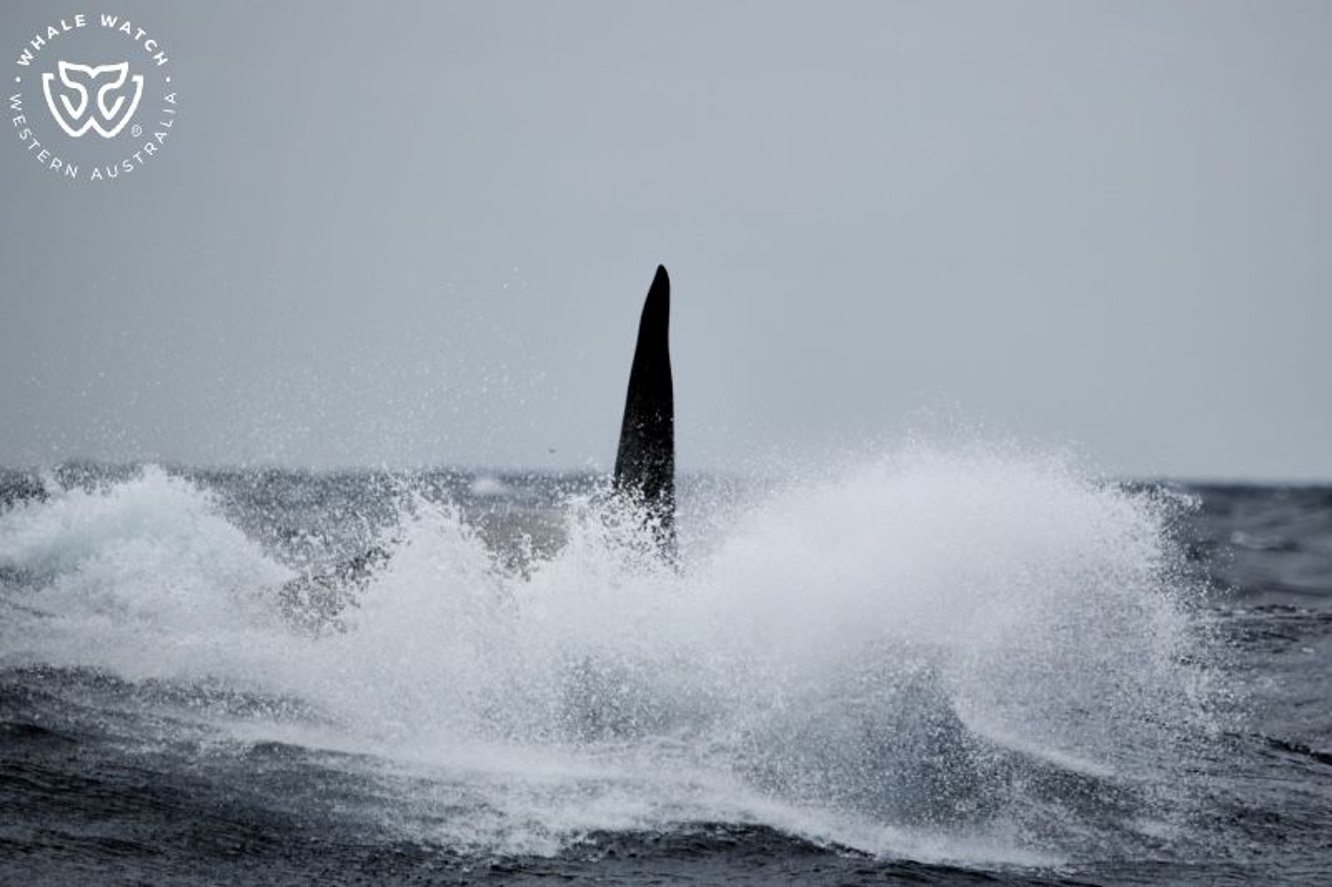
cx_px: 666
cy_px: 444
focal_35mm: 500
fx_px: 18495
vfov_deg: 2.7
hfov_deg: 4.1
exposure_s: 1/8000
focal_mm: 500
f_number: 6.3
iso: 560
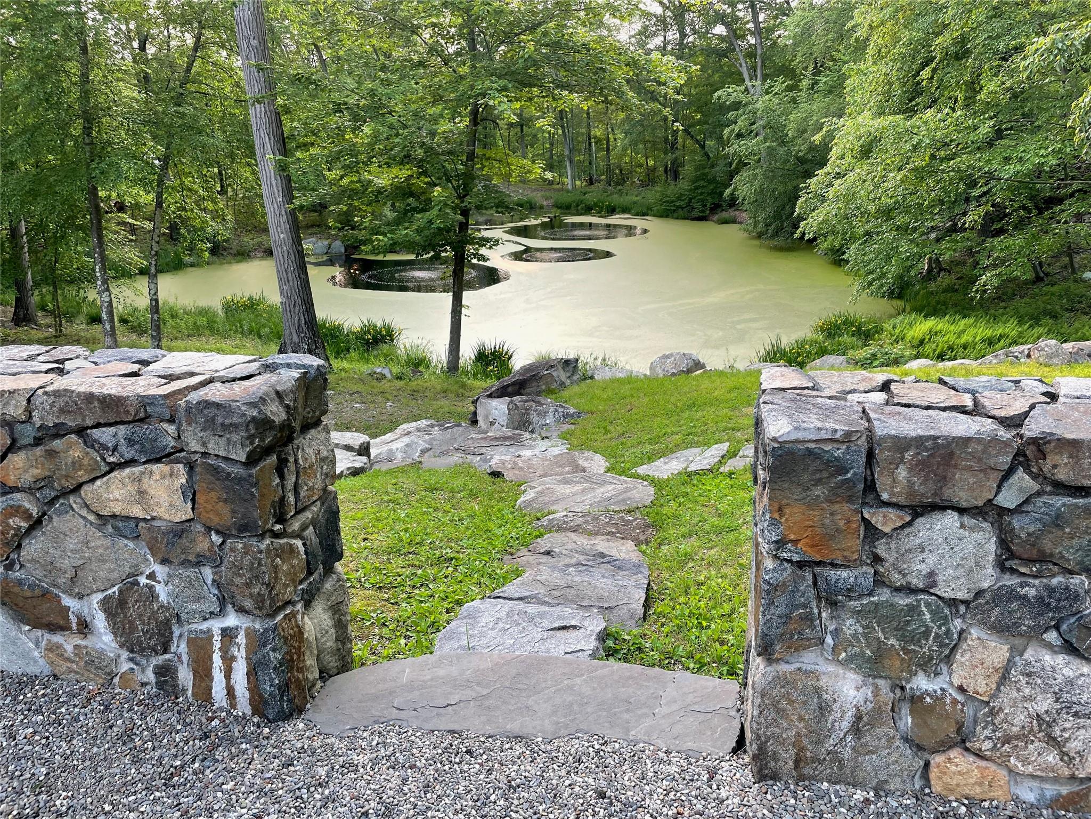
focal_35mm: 26
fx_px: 819
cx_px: 546
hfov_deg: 67.3
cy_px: 410
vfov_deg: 53.1
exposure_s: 1/121
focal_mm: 4.2
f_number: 1.6
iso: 32
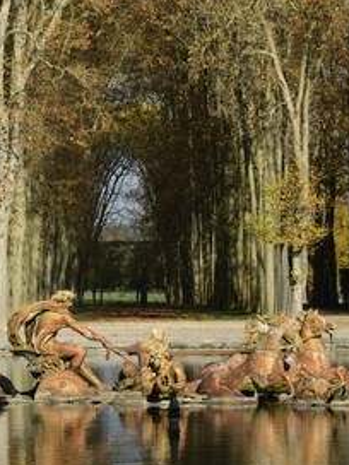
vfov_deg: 9.2
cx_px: 150
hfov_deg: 6.9
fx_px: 2890
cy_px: 234
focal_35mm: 215
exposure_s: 1/250
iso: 200
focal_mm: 145
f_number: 11
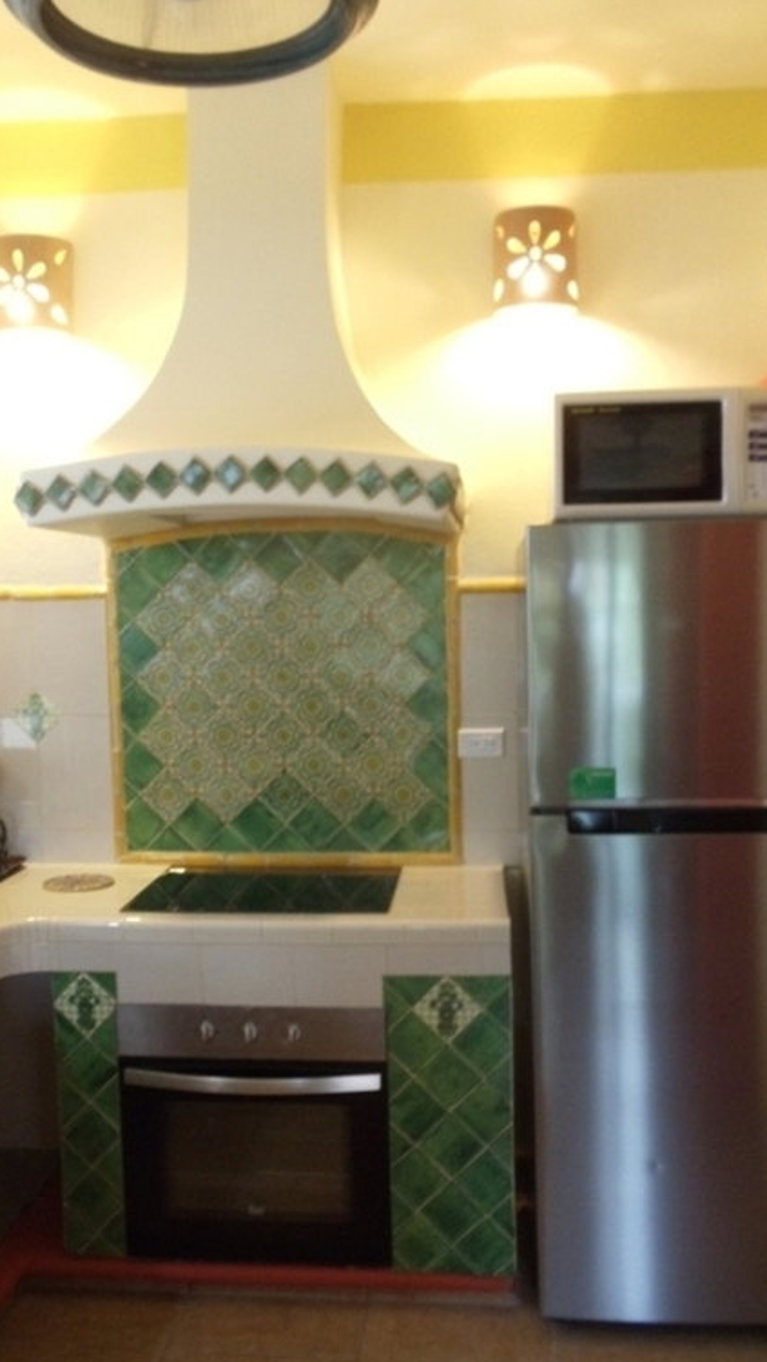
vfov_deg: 42.1
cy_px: 675
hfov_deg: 24.5
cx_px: 368
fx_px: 1770
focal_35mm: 49
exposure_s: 1/8
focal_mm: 6
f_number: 3.5
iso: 400
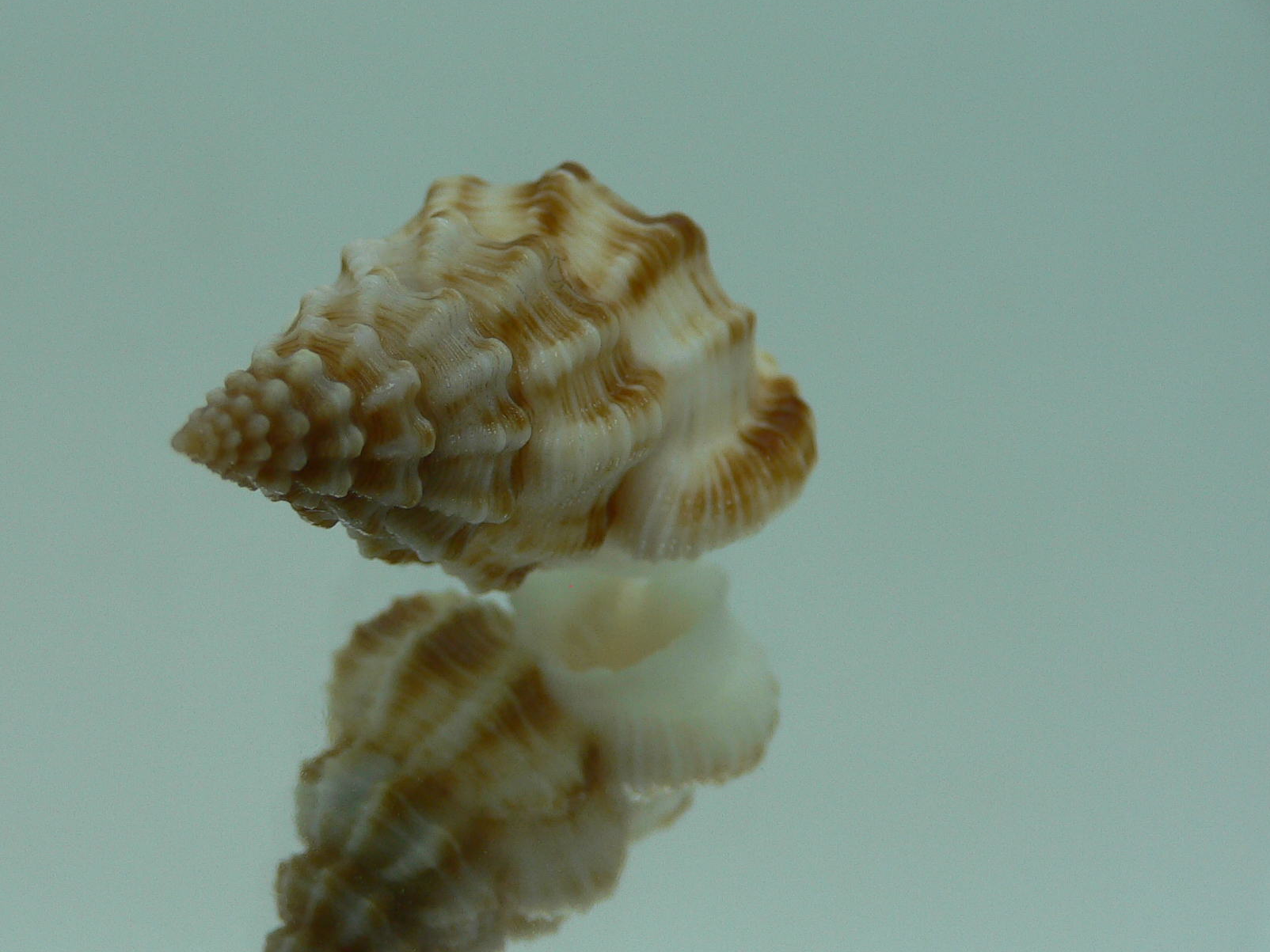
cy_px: 468
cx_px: 481
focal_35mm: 44
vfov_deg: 32.9
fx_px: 1614
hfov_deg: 42.6
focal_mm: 4.6
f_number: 2.8
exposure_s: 1/80
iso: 80
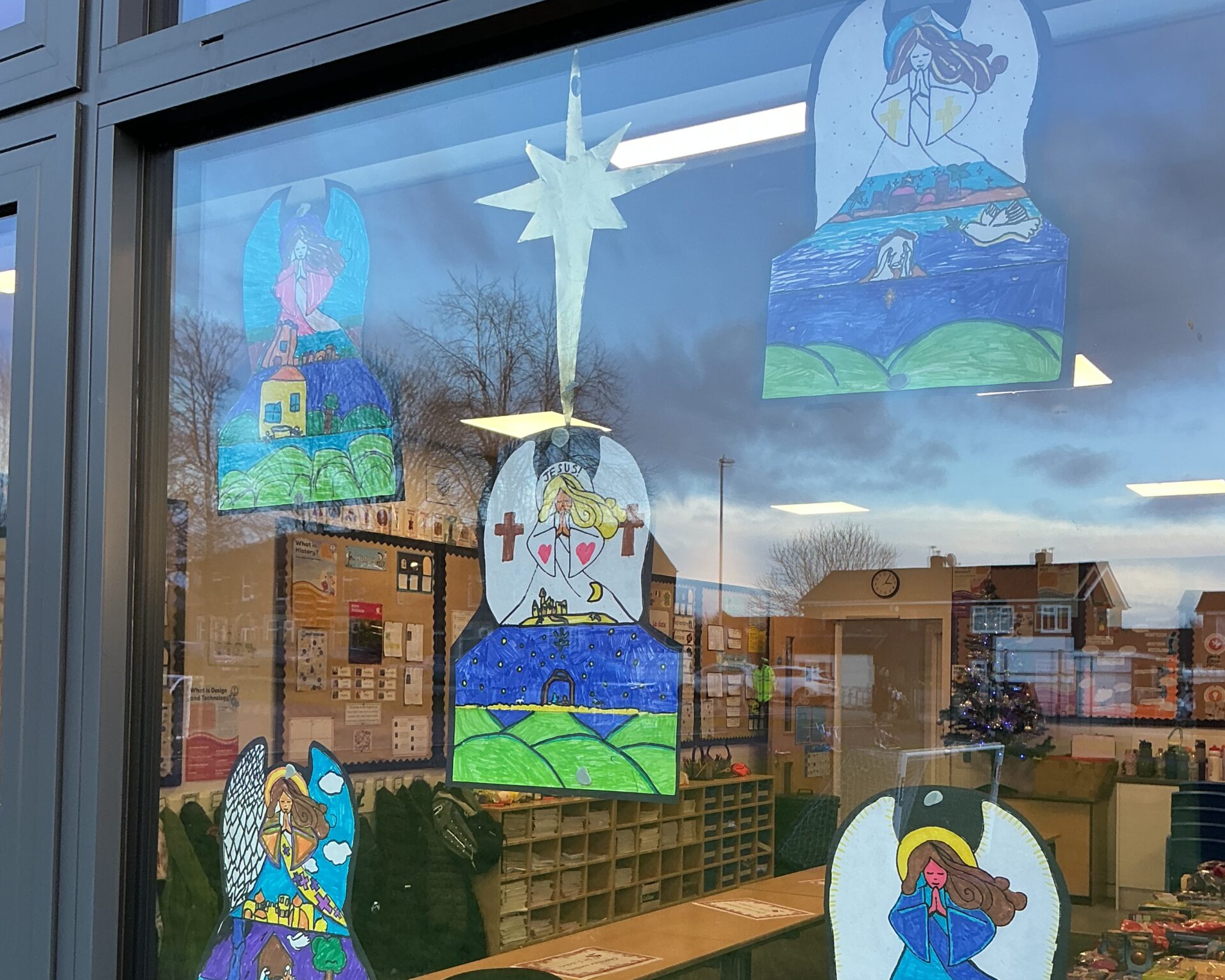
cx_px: 615
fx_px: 1378
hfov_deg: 47.9
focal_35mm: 38
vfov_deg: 38.7
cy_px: 651
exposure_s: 1/120
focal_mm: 3
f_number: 1.8
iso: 50
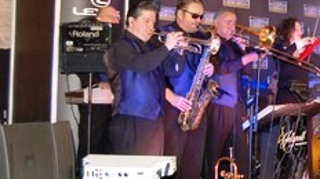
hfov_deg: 23.1
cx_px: 332
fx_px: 746
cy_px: 36
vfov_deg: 13.6
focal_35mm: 88
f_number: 4.2
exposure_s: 1/60
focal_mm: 26
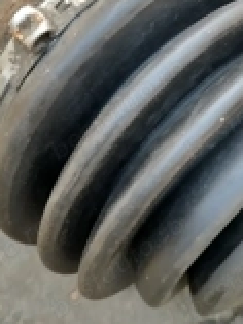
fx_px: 570
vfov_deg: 29.2
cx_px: 198
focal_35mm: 61
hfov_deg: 23.7
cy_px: -12
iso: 320
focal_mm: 5.31
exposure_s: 1/33
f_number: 1.7
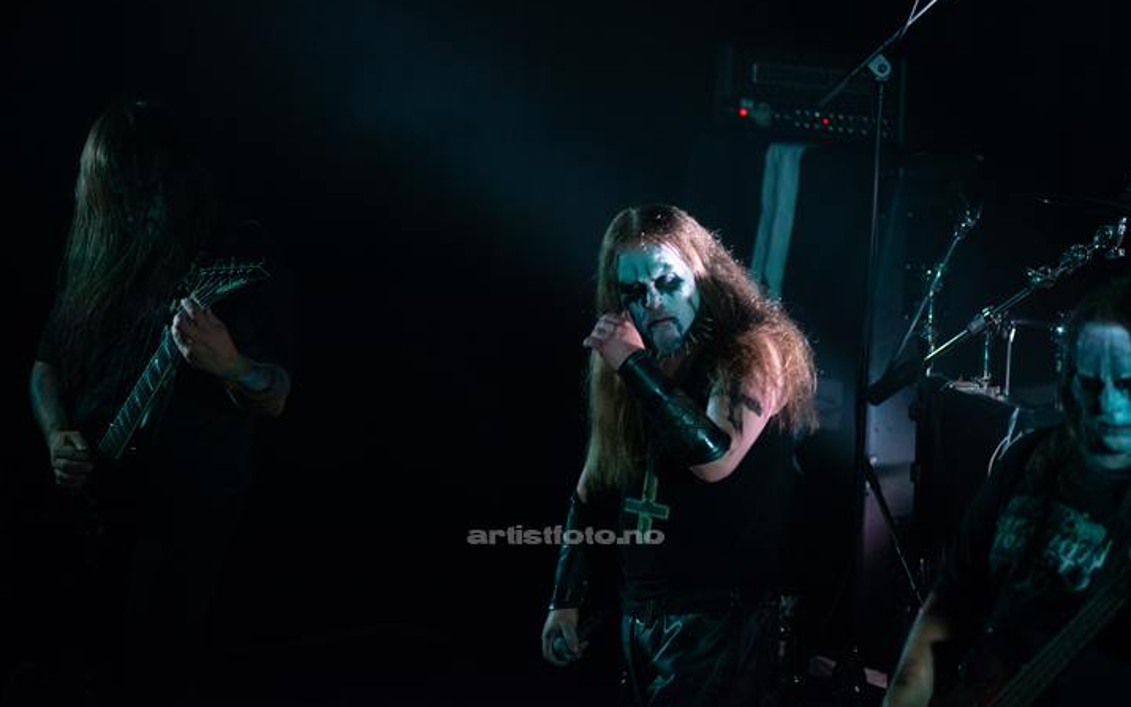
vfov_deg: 8.8
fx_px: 4593
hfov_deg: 14.0
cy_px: 346
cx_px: 566
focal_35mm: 149
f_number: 3.5
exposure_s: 1/640
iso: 1000
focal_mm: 145
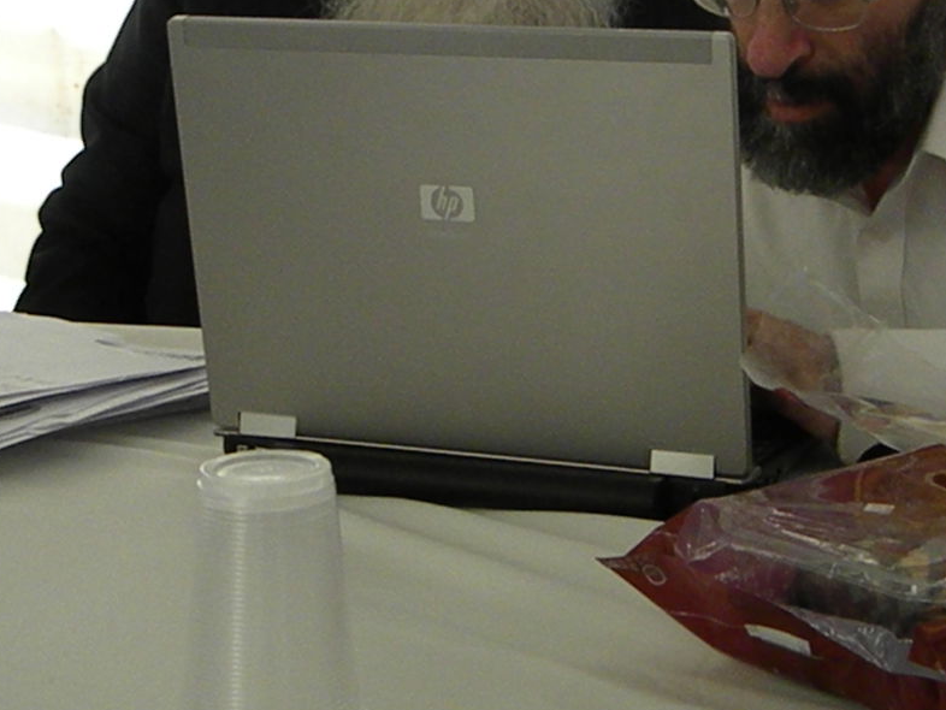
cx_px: 651
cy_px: 147
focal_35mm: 73
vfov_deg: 20.0
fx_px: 1996
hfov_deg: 26.5
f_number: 3.8
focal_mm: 7.3
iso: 720
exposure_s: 1/319
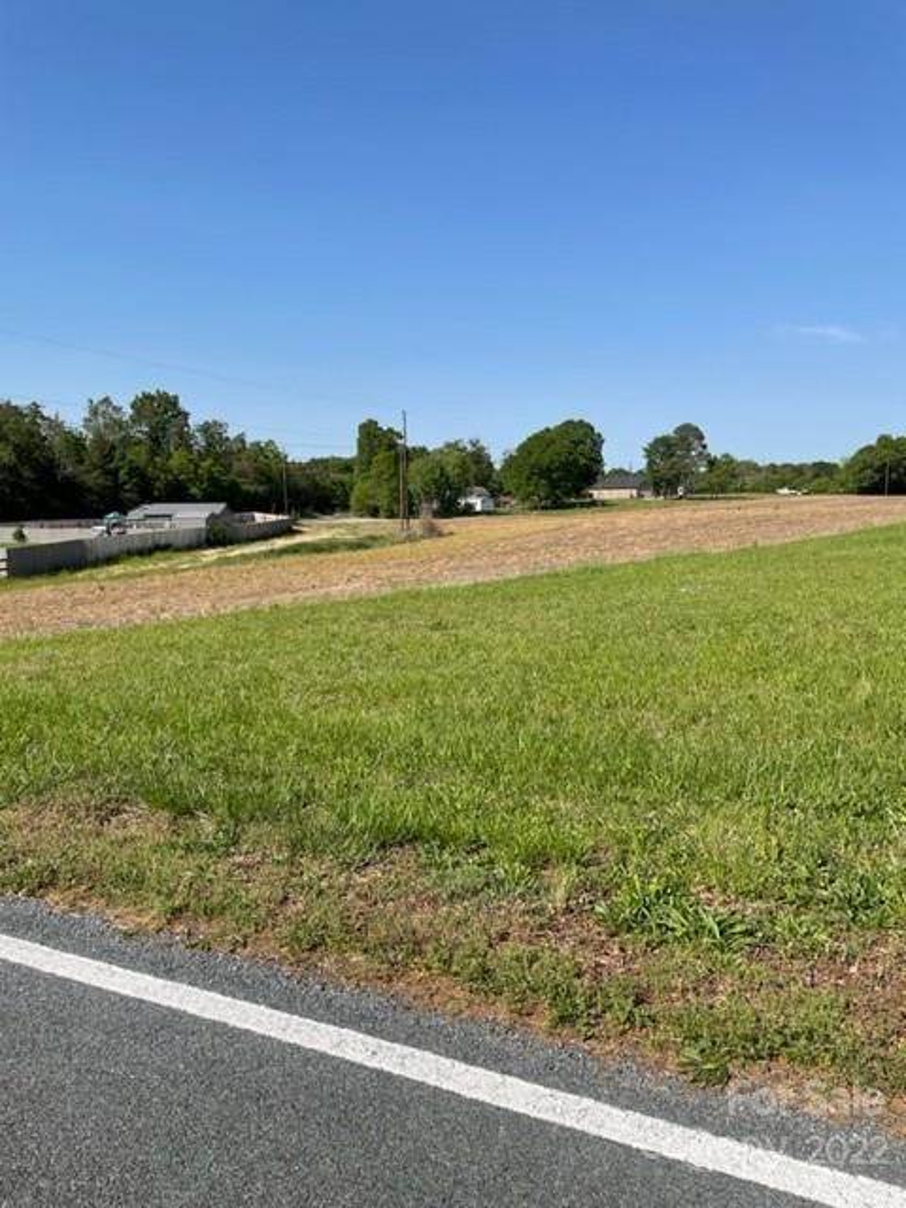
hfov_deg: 53.1
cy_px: 604
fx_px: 907
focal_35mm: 26
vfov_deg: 67.3
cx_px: 453
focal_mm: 4.2
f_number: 1.6
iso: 32
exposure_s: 1/3610
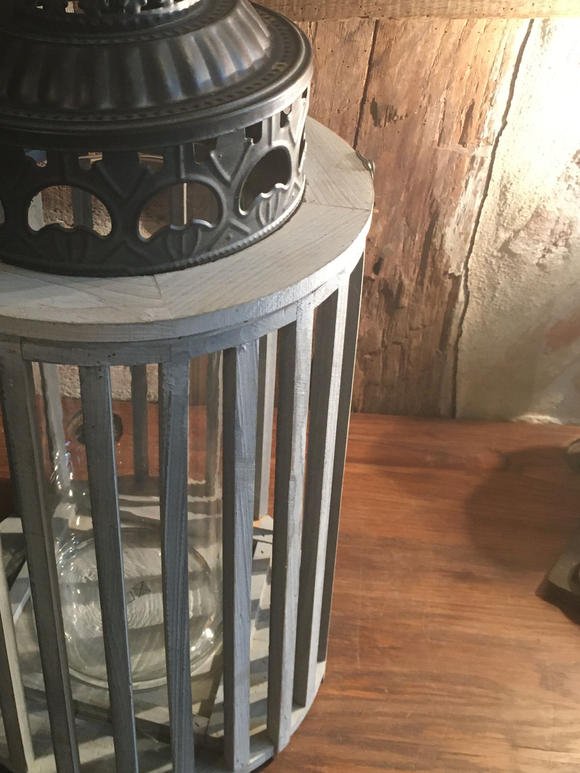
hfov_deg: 32.3
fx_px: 983
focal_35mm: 44
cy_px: 277
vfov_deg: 42.5
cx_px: 150
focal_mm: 4.15
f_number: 2.2
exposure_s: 1/20
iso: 200
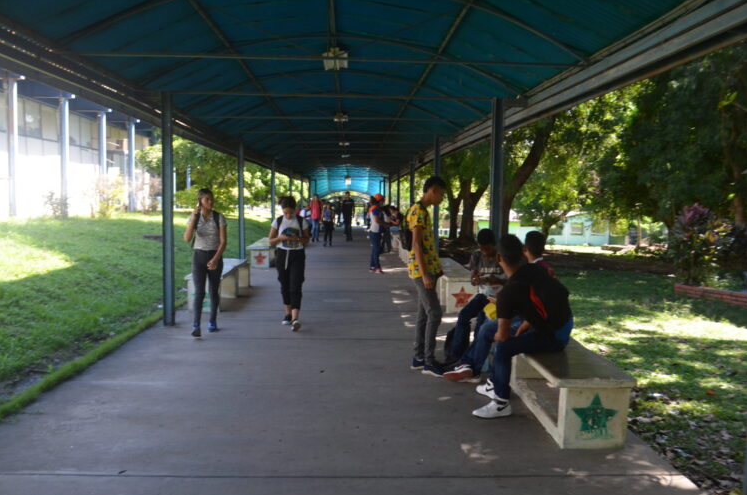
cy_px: 252
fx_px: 766
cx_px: 367
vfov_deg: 35.8
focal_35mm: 37
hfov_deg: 52.0
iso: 360
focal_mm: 24
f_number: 5.6
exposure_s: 1/125
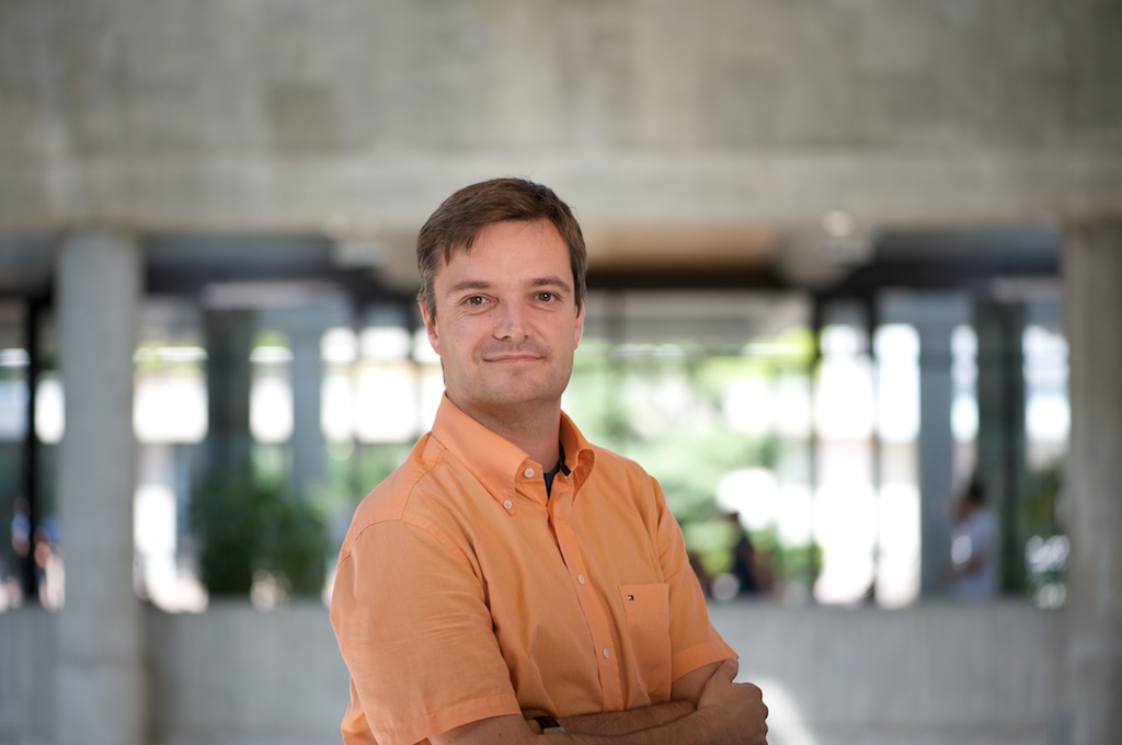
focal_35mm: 105
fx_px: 3268
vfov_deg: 13.0
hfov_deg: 19.5
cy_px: 372
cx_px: 561
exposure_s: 1/250
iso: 200
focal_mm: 105
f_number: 3.5
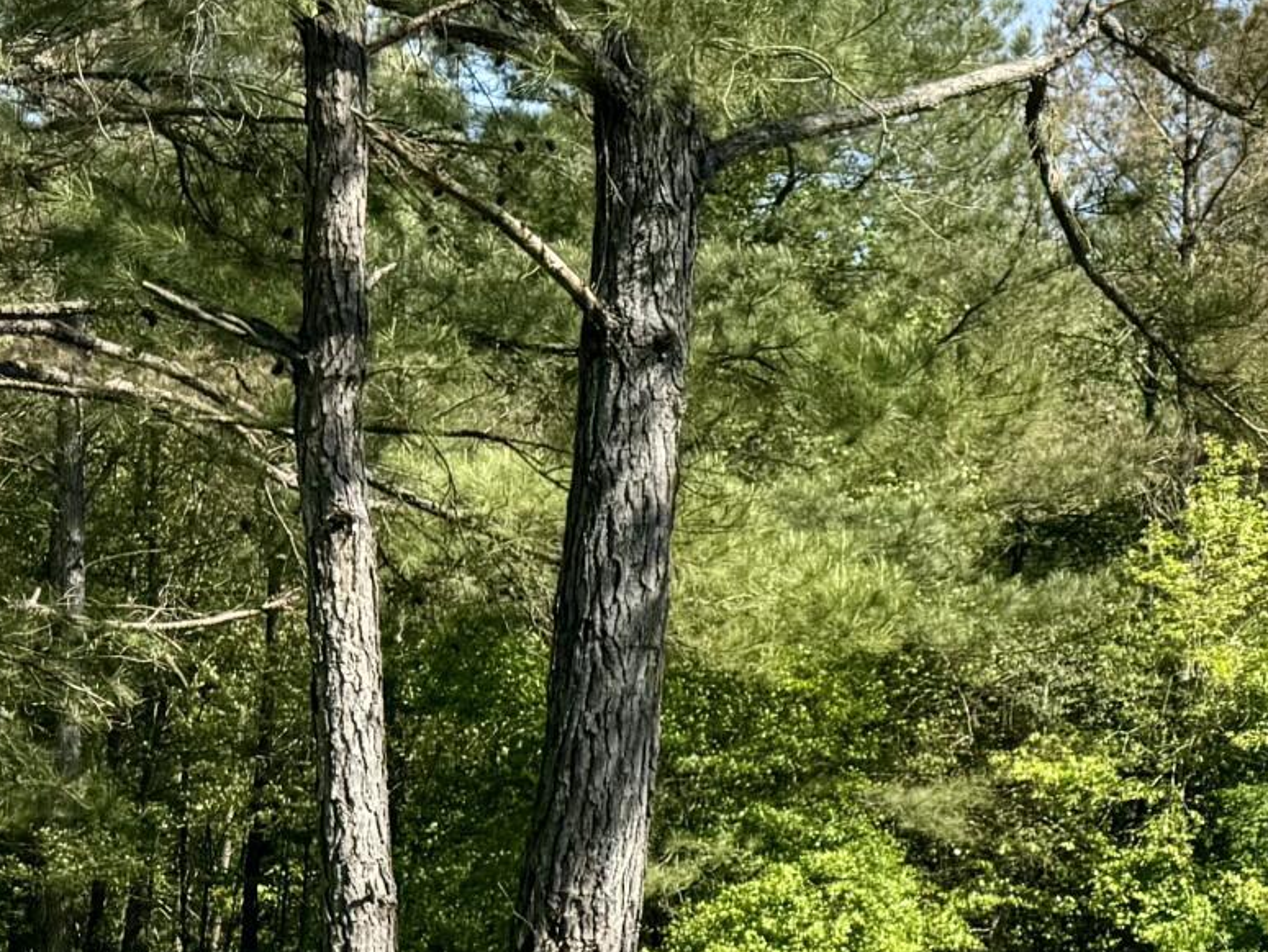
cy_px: 601
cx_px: 2367
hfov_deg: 16.9
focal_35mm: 93
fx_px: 3408
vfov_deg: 15.9
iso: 80
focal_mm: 6.76
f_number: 1.78
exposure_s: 1/2833
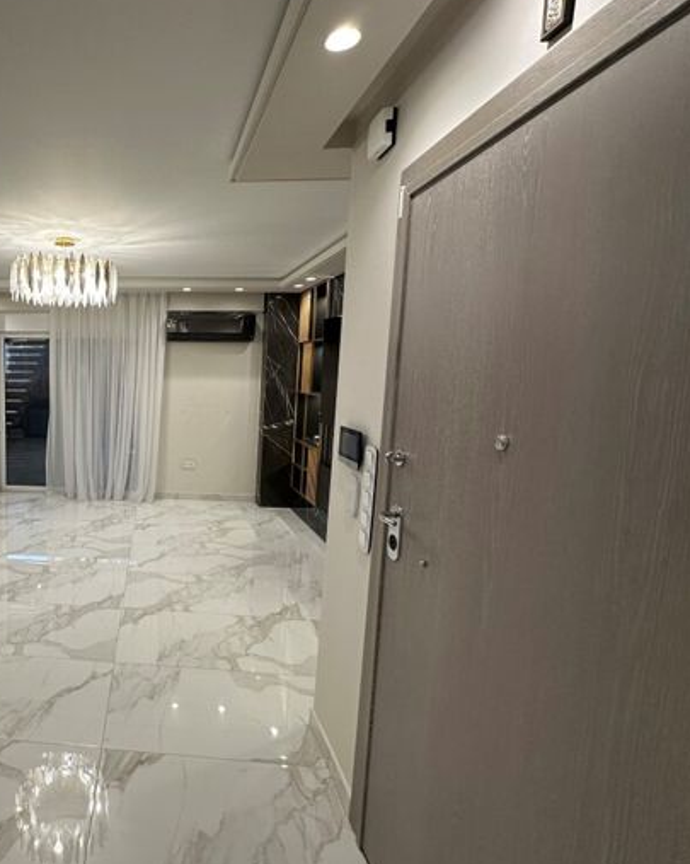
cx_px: 112
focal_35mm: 19
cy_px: 424
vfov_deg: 83.3
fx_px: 485
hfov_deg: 62.9
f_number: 2.2
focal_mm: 2.22
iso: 160
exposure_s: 1/119
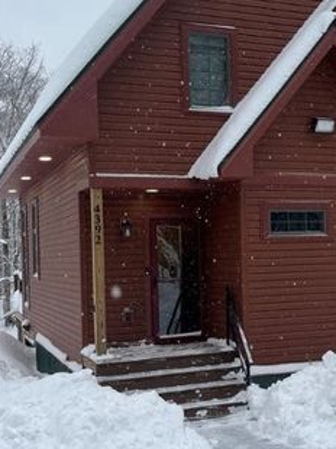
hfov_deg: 25.6
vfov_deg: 34.3
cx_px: 272
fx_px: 726
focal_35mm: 56
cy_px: 250
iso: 50
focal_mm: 5.1
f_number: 1.6
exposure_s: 1/618
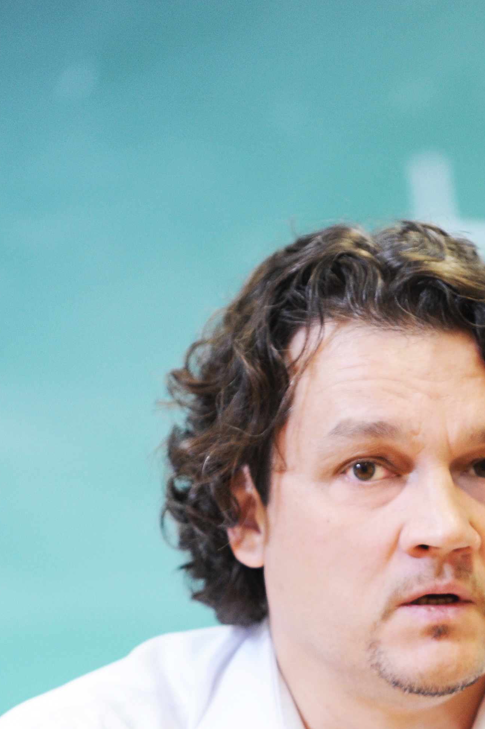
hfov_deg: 3.9
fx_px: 7042
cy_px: 792
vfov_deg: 5.9
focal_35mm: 348
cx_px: 499
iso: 1000
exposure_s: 1/125
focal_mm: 160
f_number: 3.2
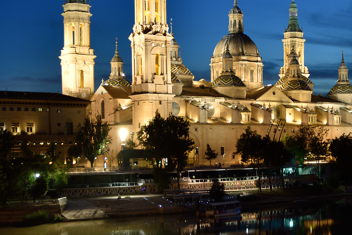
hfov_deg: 28.4
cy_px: 168
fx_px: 665
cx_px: 325
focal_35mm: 68
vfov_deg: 19.9
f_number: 3.5
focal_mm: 20
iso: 100
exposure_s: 1/1.6
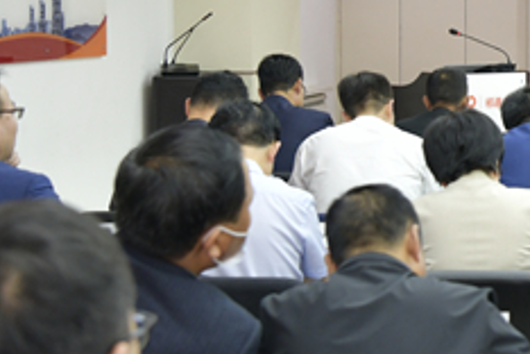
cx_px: 777
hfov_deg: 16.7
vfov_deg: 12.2
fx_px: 1649
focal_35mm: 112
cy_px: 54
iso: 1000
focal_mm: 35
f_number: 4
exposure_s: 1/60
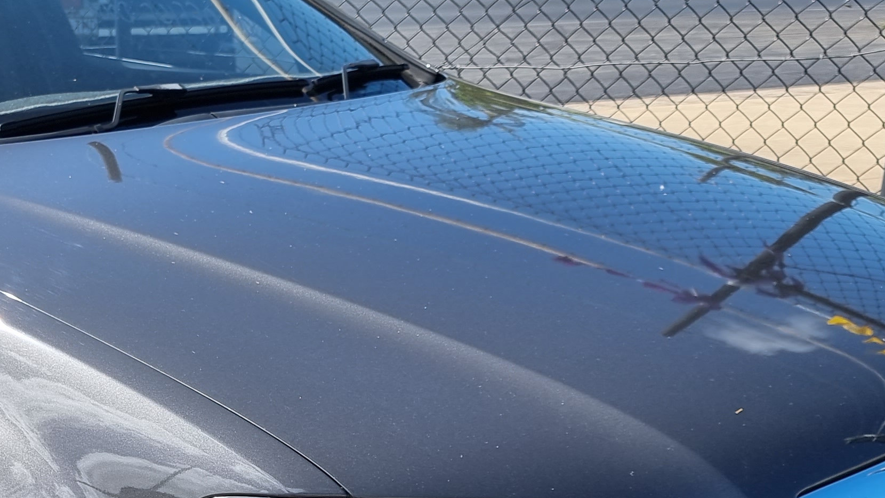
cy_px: 507
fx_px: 1478
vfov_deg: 18.6
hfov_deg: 32.3
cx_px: 158
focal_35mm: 63
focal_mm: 6.7
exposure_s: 1/746
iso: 50
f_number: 1.8
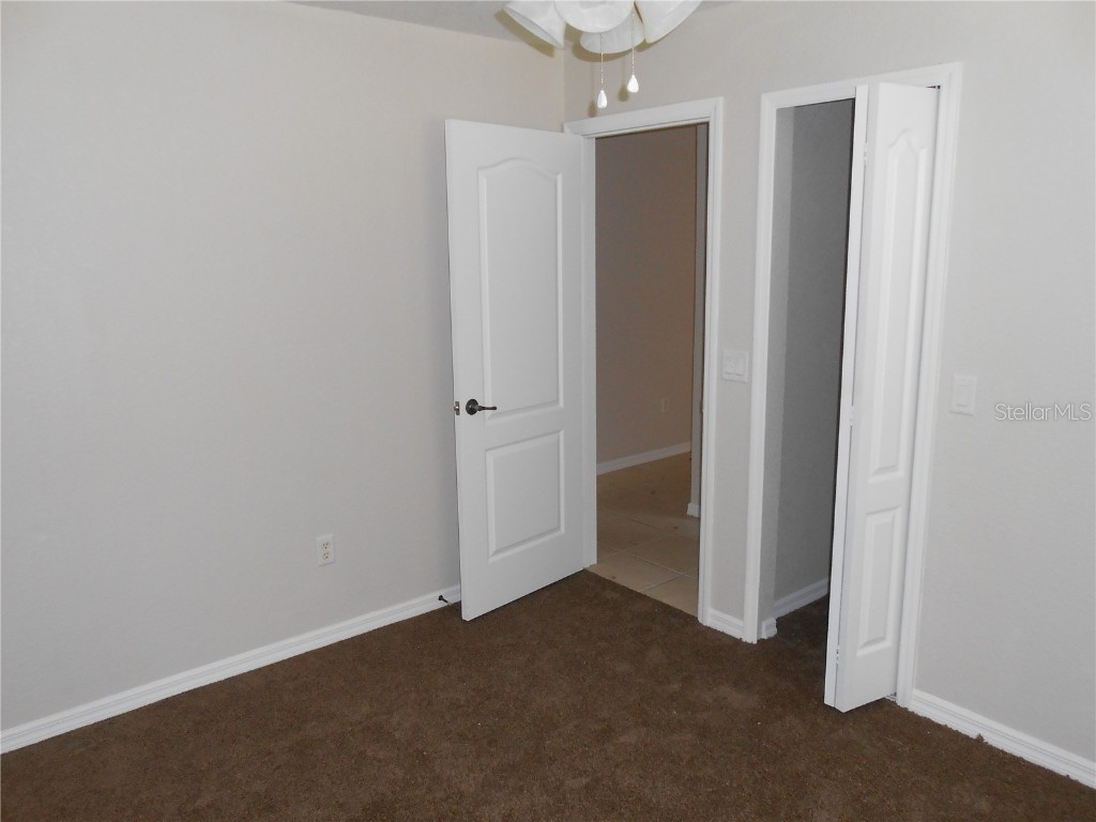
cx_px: 548
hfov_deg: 67.3
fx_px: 823
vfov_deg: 53.1
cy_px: 411
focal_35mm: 26
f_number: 3.5
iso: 250
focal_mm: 4.6
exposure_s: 1/25
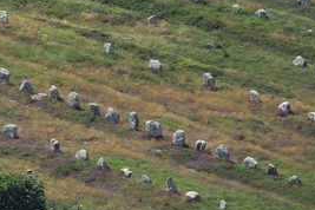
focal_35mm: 1197
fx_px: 10473
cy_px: -157
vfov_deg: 1.1
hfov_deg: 1.7
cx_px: -547
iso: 400
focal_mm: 200
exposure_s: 1/1000
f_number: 7.1
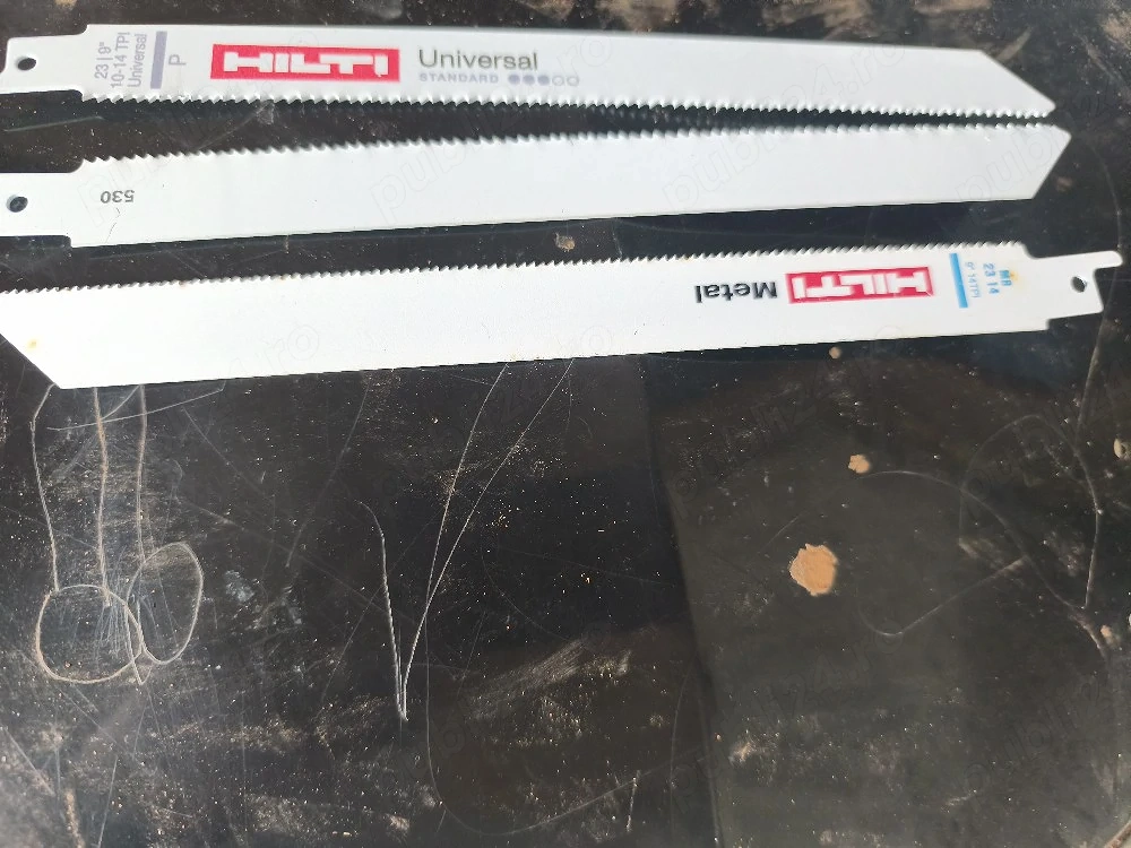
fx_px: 751
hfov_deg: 73.9
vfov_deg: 58.9
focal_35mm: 23
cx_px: 566
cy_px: 424
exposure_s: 1/33.3
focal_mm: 6.14
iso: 1250
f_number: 1.65
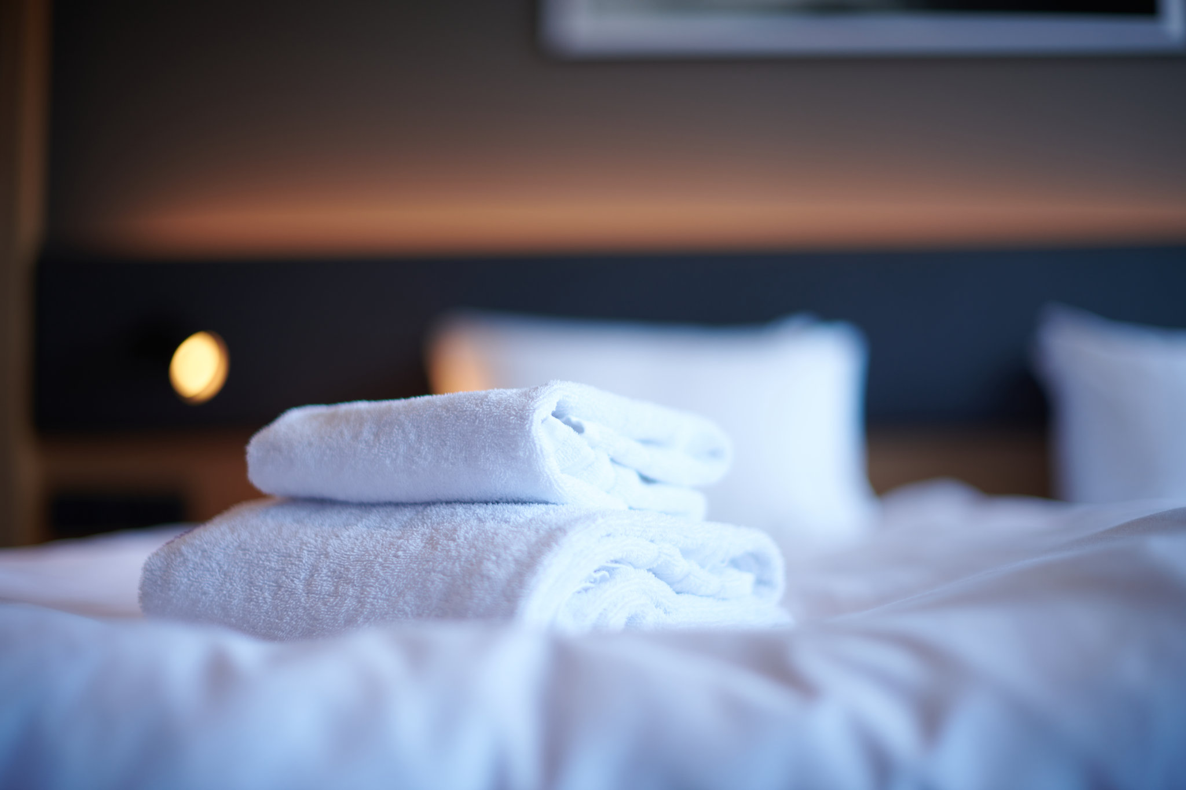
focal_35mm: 50
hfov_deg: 39.6
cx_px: 593
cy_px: 395
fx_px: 1647
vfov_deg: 27.0
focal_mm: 50
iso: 80
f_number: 1.6
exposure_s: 1/160
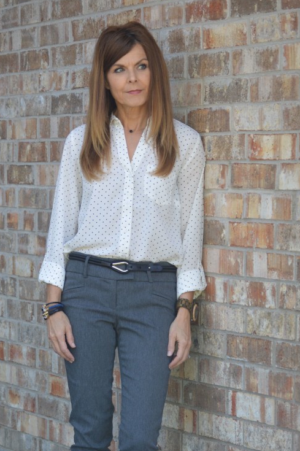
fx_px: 1727
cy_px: 302
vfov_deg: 14.8
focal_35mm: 138
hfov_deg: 9.9
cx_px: 122
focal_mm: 66
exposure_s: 1/250
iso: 400
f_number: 4.2
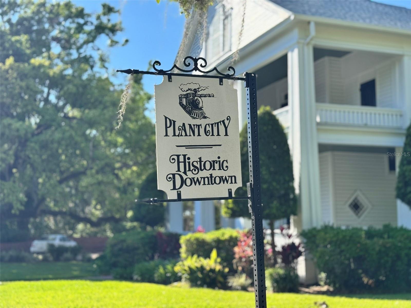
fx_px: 570
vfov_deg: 30.3
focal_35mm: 48
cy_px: 154
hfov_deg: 39.7
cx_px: 206
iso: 64
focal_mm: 6.76
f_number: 1.78
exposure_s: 1/1637
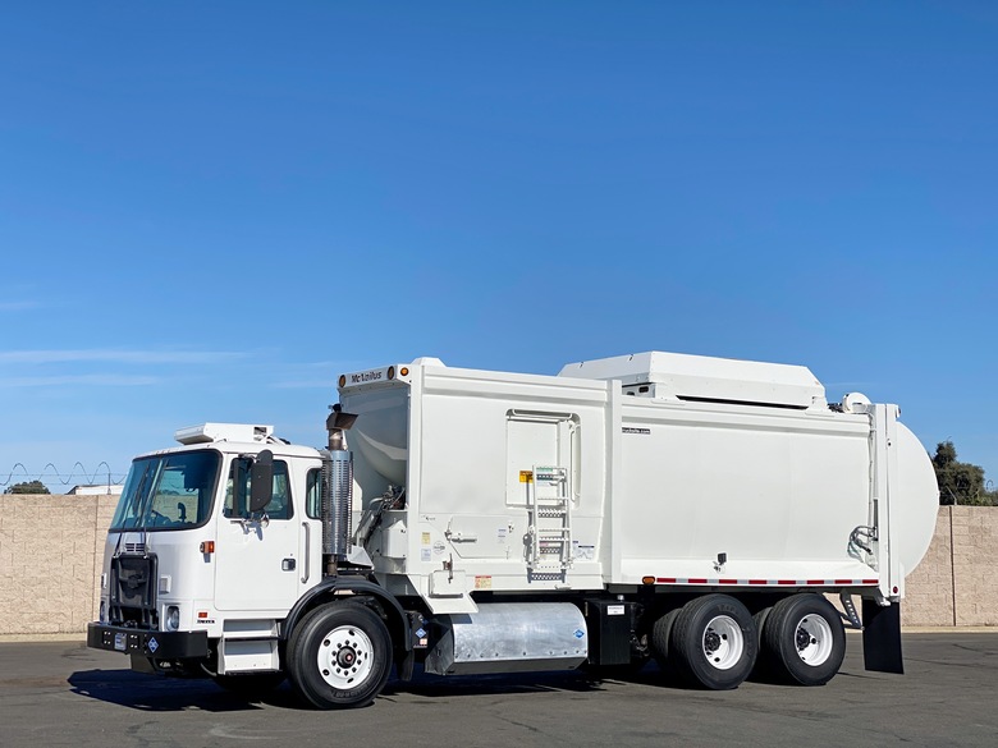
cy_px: 374
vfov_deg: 28.0
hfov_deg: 36.8
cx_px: 499
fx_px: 1499
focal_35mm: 52
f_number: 2
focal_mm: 6
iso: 20
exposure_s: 1/2817
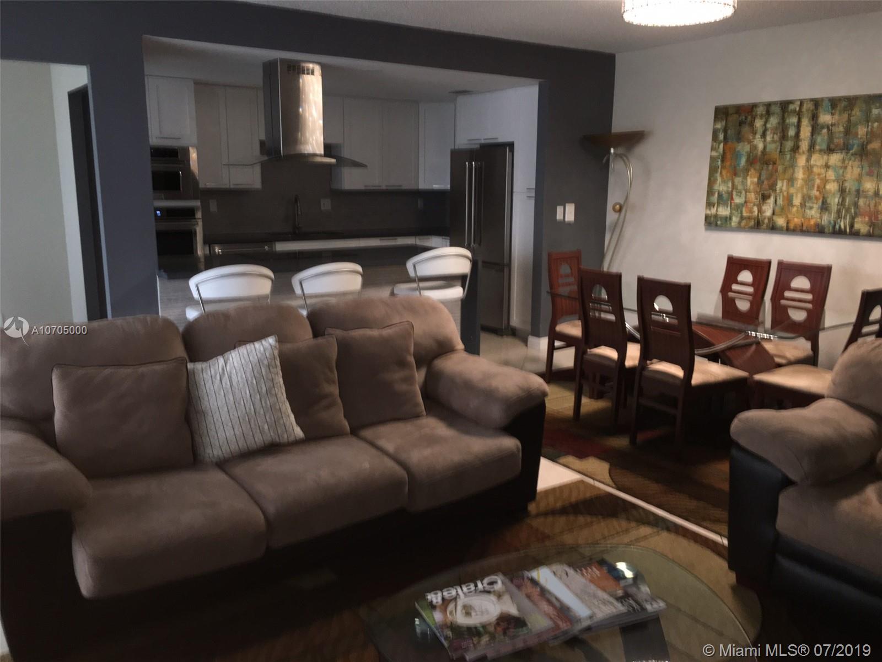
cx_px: 441
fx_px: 739
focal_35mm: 29
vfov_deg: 48.2
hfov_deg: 61.7
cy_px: 331
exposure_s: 1/20
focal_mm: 4.15
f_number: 2.2
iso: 64
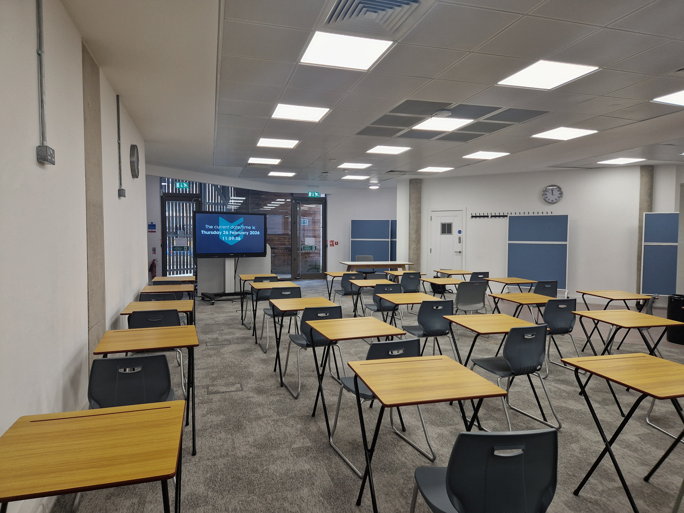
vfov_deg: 58.9
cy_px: 256
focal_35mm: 23
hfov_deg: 73.9
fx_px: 454
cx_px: 342
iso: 100
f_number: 1.8
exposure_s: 1/180
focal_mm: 5.4
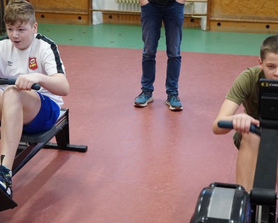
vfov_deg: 22.2
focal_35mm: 69
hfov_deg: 27.5
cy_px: 120
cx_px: 138
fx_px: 568
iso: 3200
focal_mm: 41
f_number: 4.5
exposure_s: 1/160
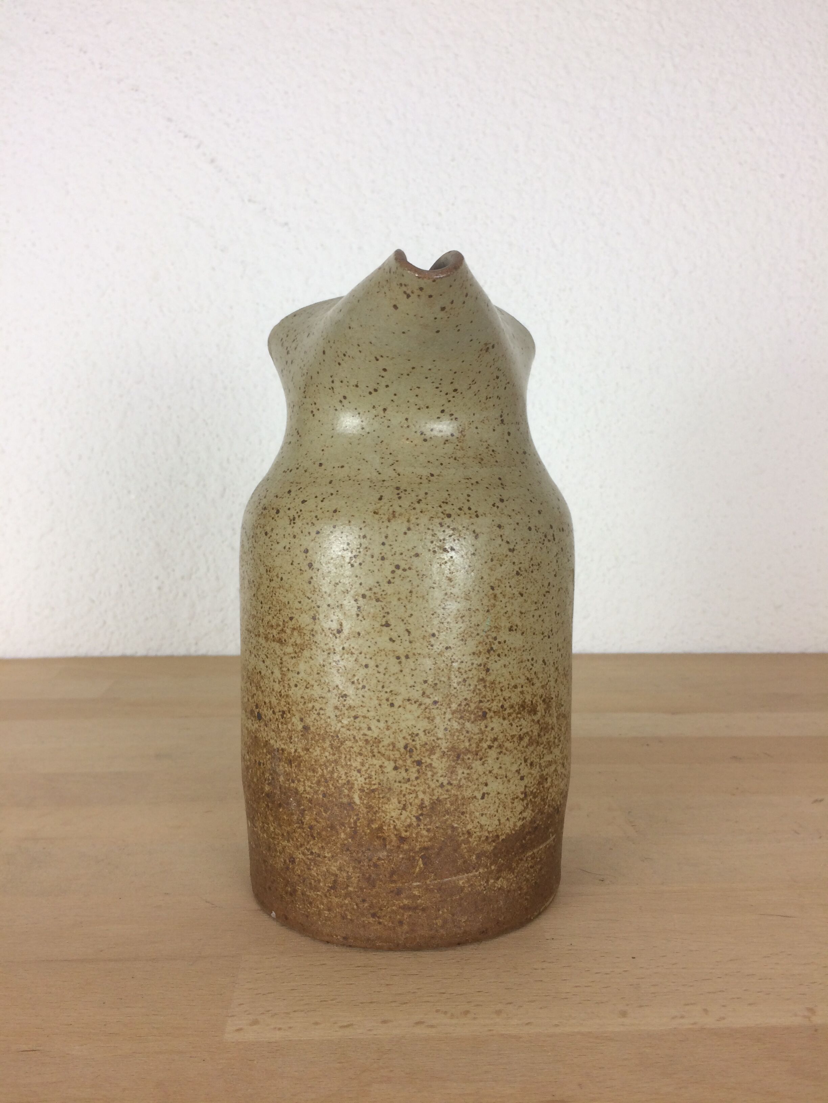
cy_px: 552
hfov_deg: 48.2
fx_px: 925
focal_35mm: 29
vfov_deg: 61.7
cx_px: 414
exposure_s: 1/50
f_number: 2.2
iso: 40
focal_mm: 4.15
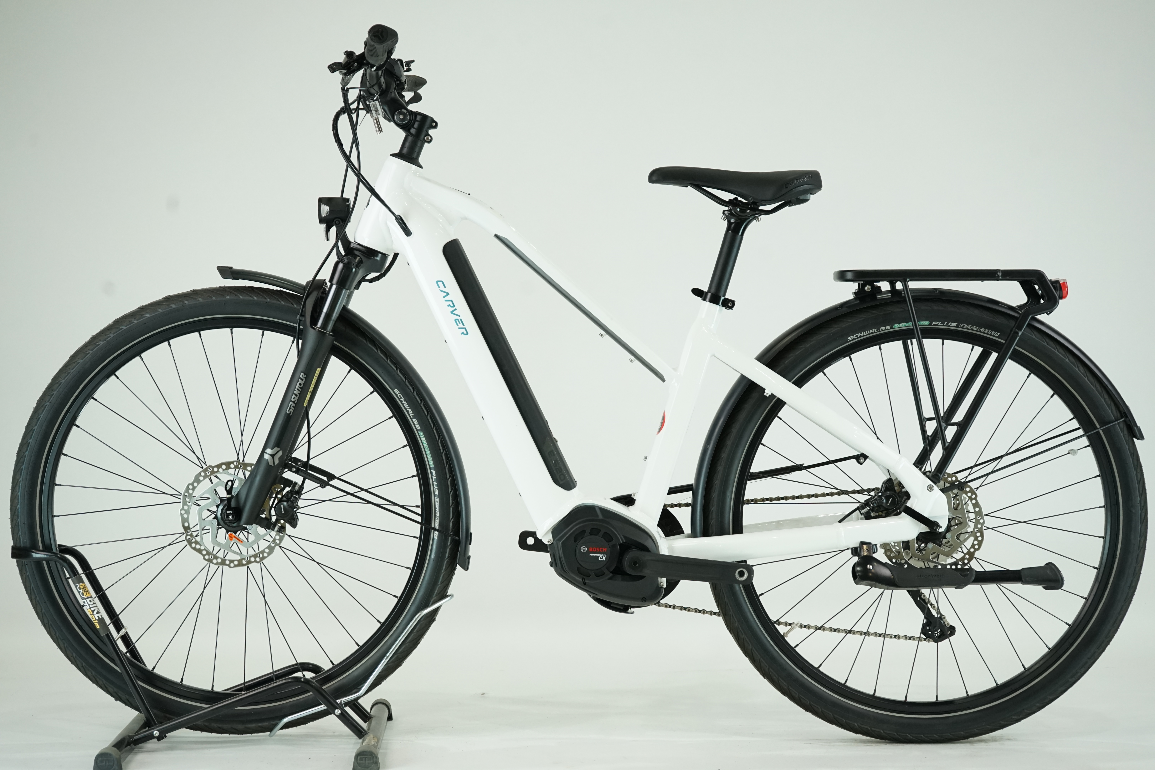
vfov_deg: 24.6
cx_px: 578
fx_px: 1764
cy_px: 385
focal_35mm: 55
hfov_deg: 36.2
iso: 1600
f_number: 6.3
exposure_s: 1/200
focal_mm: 55
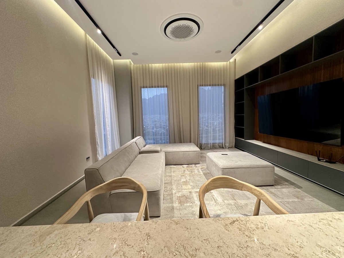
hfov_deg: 102.1
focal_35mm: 14
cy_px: 129
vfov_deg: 85.7
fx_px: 139
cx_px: 172
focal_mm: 2.22
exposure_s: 1/60
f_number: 2.2
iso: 320
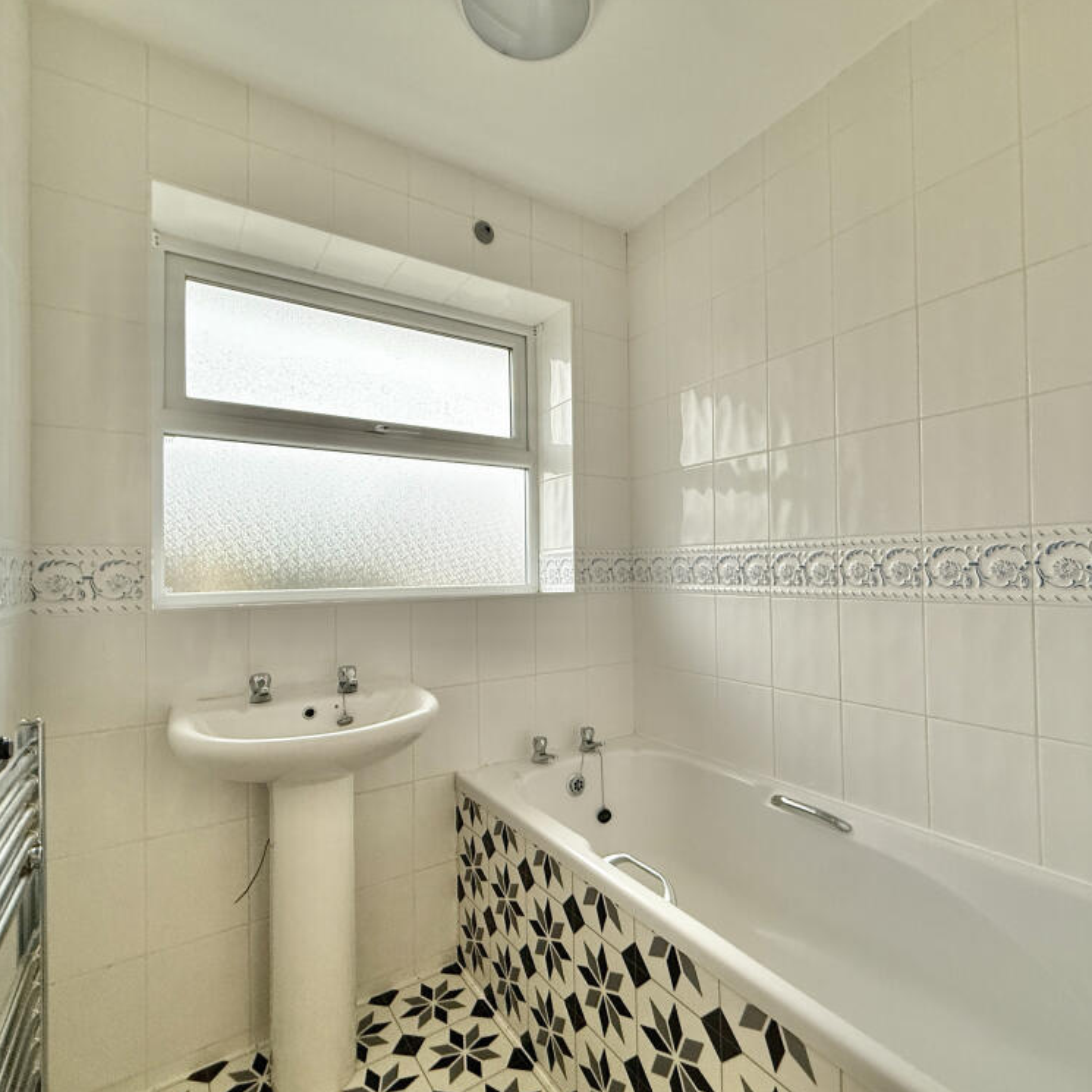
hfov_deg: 83.8
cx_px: 583
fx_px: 607
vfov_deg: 84.0
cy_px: 557
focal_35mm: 17
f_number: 2.2
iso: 320
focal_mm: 2.22
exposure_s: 1/50
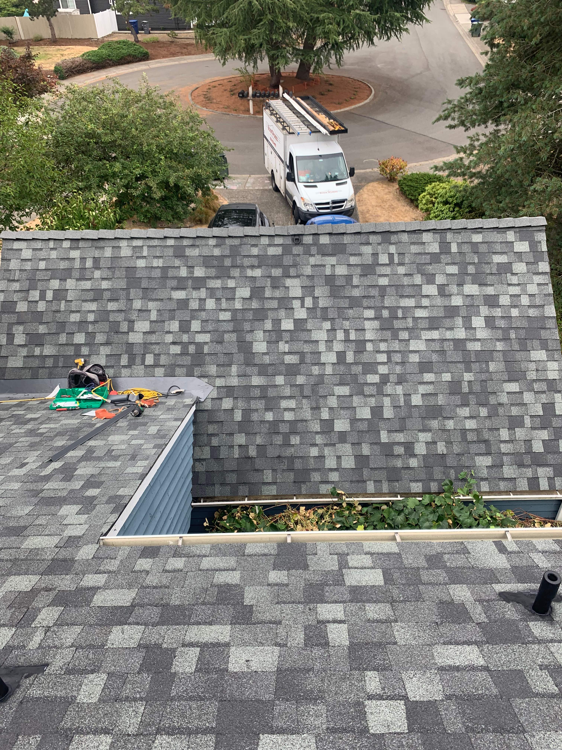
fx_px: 563
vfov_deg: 67.3
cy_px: 375
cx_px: 281
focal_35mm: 26
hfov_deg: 53.1
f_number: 1.8
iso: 25
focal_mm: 4.25
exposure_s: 1/333
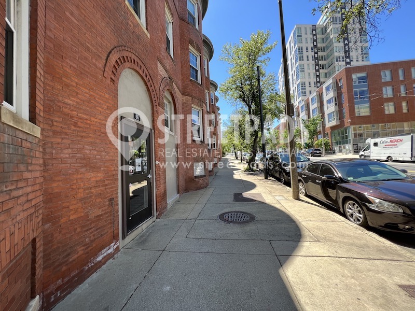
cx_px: 208
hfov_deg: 106.2
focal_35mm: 13
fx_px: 156
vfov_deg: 89.9
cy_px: 156
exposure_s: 1/278
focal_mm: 1.57
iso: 32
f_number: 1.8
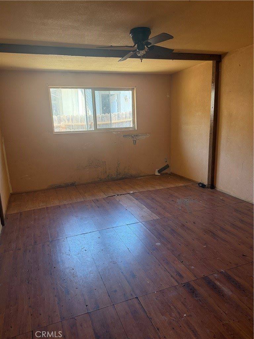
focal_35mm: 24
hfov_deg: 56.8
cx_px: 127
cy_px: 170
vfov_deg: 71.6
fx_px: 235
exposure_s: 1/88
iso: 200
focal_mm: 6.76
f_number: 1.78
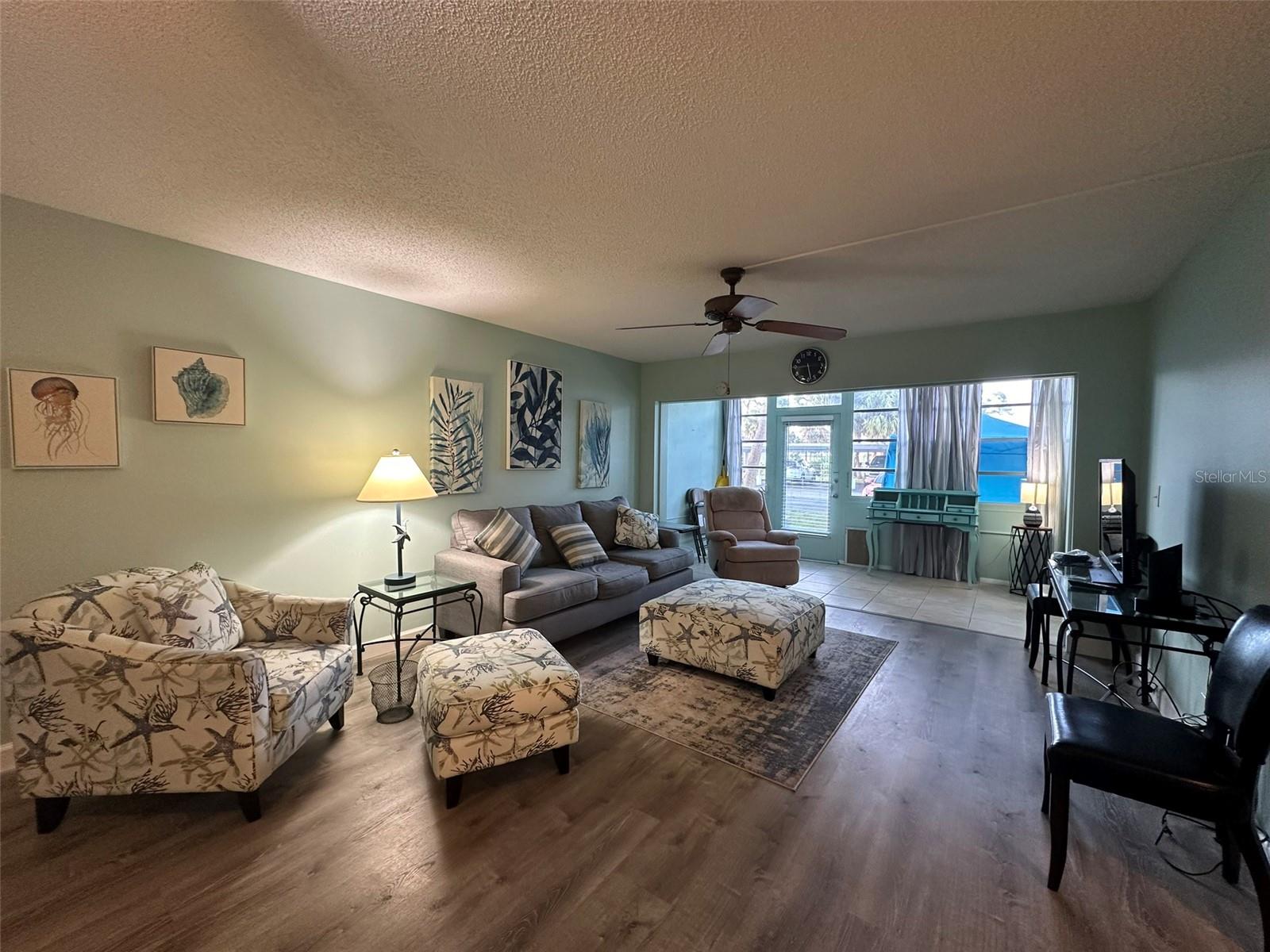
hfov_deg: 102.1
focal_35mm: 14
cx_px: 635
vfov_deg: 85.7
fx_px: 514
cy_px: 476
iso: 250
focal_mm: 2.22
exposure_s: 1/60
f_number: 2.2
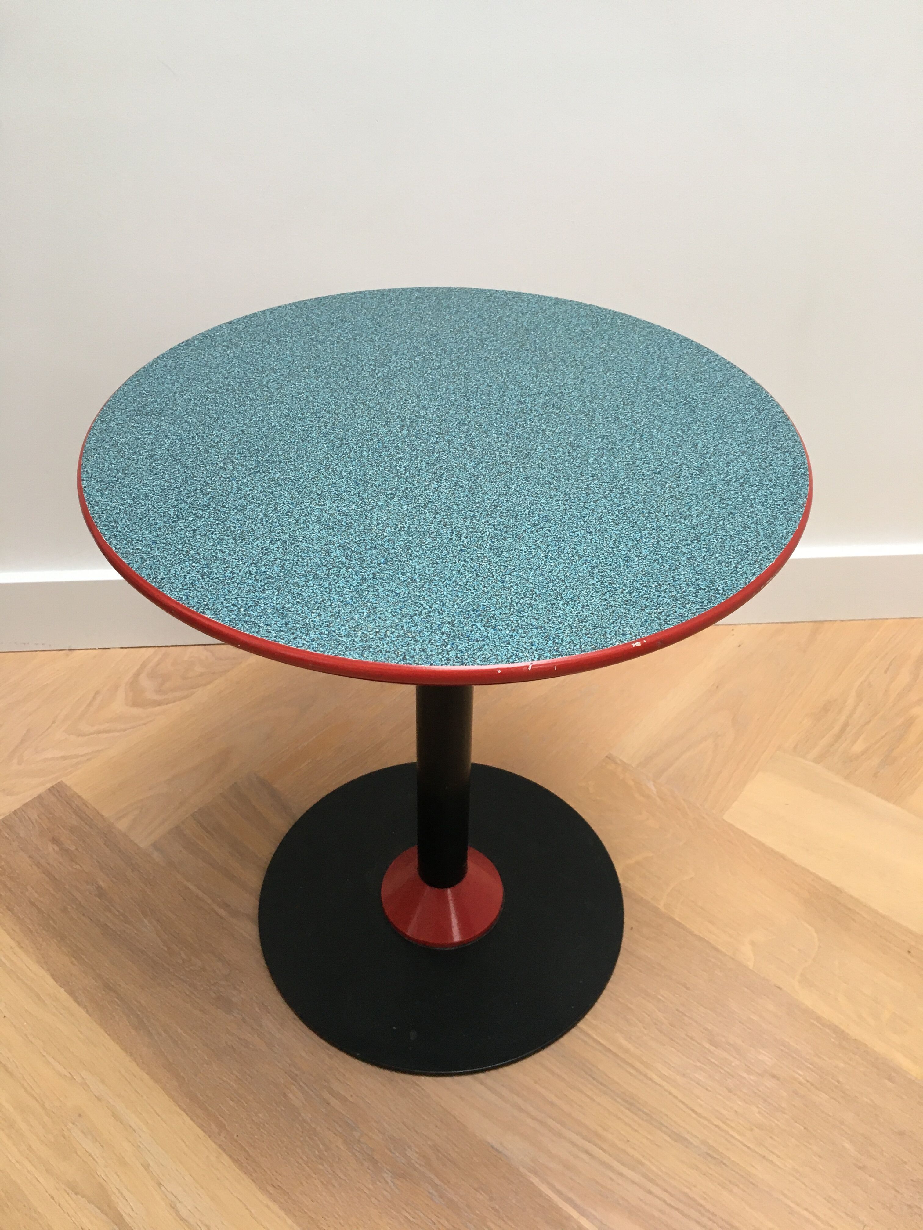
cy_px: 615
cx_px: 462
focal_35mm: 29
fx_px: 1031
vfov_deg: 61.7
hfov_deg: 48.2
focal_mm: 4.15
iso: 80
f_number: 2.2
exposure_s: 1/33
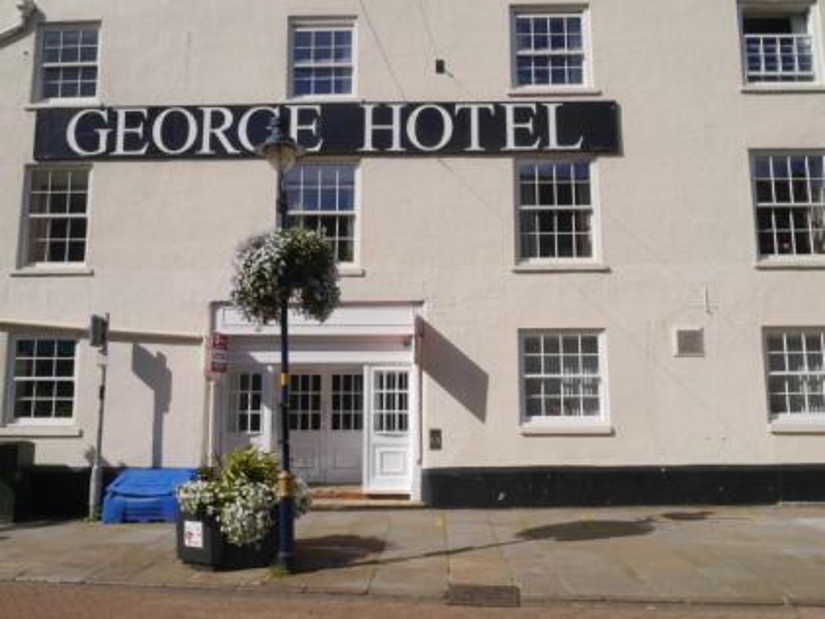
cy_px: 310
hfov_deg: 63.4
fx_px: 668
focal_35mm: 28
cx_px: 412
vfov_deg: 49.8
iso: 160
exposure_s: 1/160
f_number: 16
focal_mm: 14
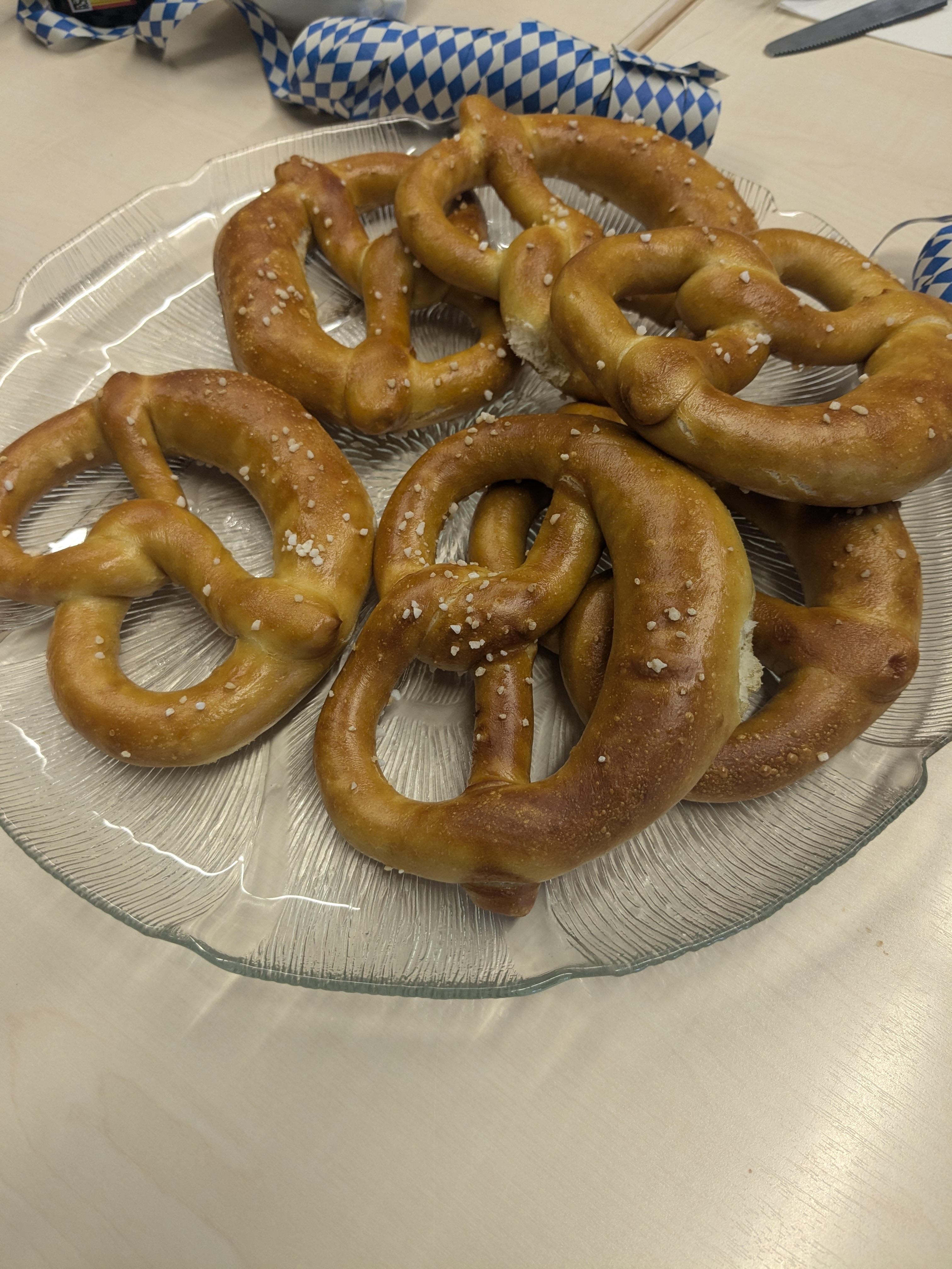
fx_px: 990
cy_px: 634
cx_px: 476
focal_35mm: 27
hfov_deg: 51.4
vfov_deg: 65.3
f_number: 1.73
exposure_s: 1/99.9
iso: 56
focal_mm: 4.38
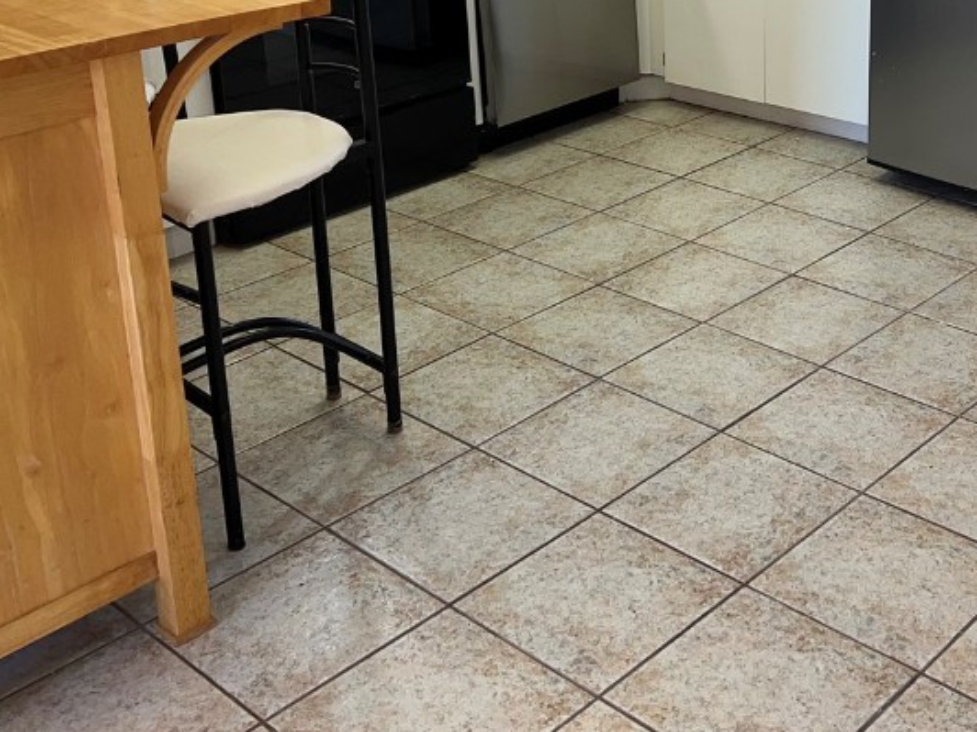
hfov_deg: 37.4
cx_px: 713
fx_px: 1411
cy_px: 77
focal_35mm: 50
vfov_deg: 28.0
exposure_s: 1/120
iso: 64
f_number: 1.5
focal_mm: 5.7
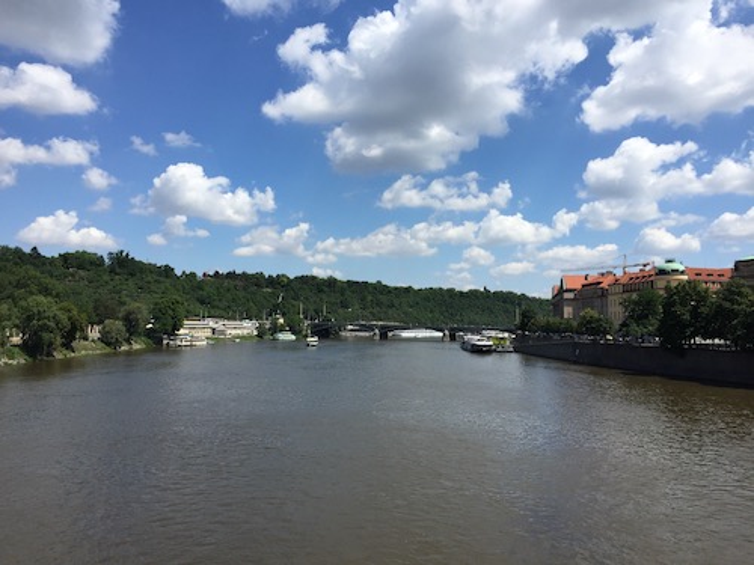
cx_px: 377
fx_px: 632
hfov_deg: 61.7
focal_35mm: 29
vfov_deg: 48.2
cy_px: 282
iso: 32
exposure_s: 1/3049
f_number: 2.2
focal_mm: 4.15
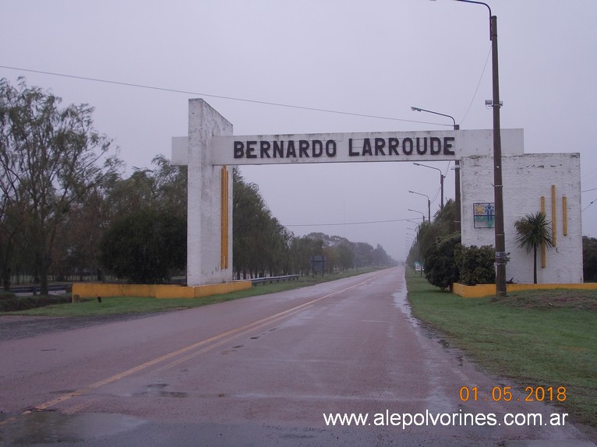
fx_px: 879
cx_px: 298
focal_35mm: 51
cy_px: 224
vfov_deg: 28.5
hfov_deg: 37.5
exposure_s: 1/500
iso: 80
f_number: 3.6
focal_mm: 7.2
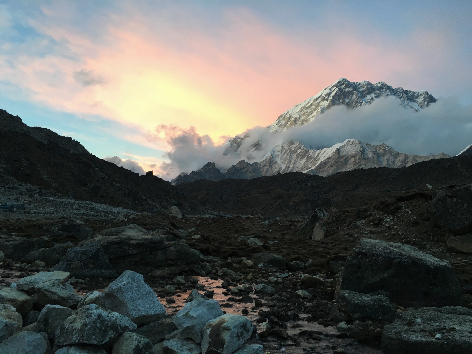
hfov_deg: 61.7
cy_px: 177
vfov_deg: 48.2
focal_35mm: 29
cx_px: 236
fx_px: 395
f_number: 2.2
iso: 80
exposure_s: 1/33
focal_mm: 4.15
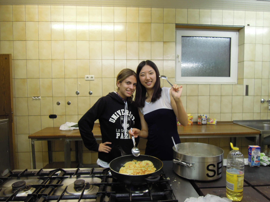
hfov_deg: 71.6
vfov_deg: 56.8
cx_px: 135
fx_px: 187
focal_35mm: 24
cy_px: 101
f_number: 2.8
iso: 200
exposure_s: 1/30
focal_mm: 4.3
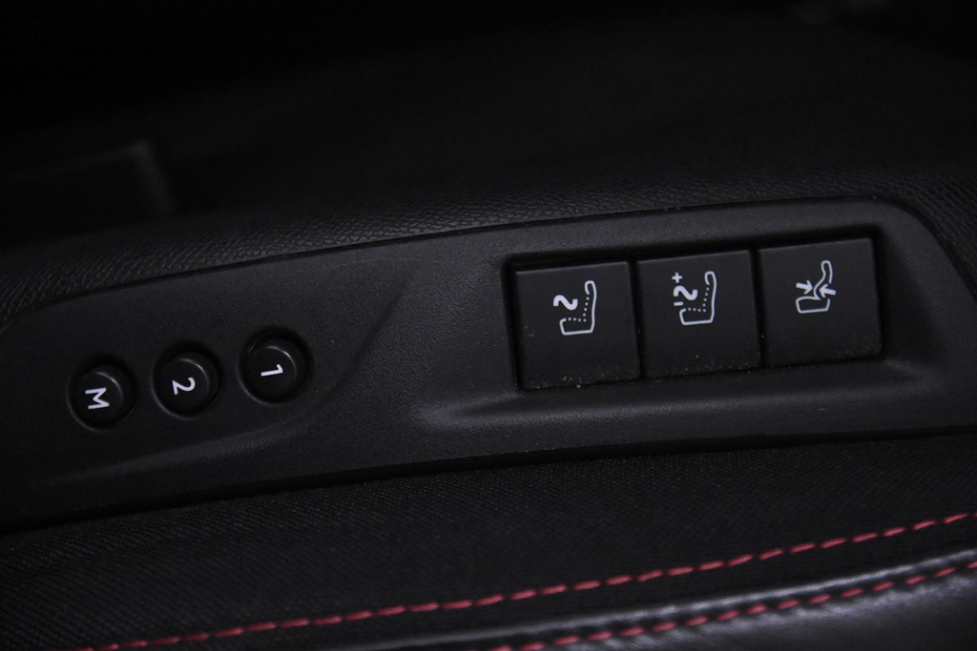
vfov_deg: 13.0
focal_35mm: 105
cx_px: 488
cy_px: 326
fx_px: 2850
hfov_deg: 19.5
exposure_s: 1/125
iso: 8000
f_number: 4
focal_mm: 70
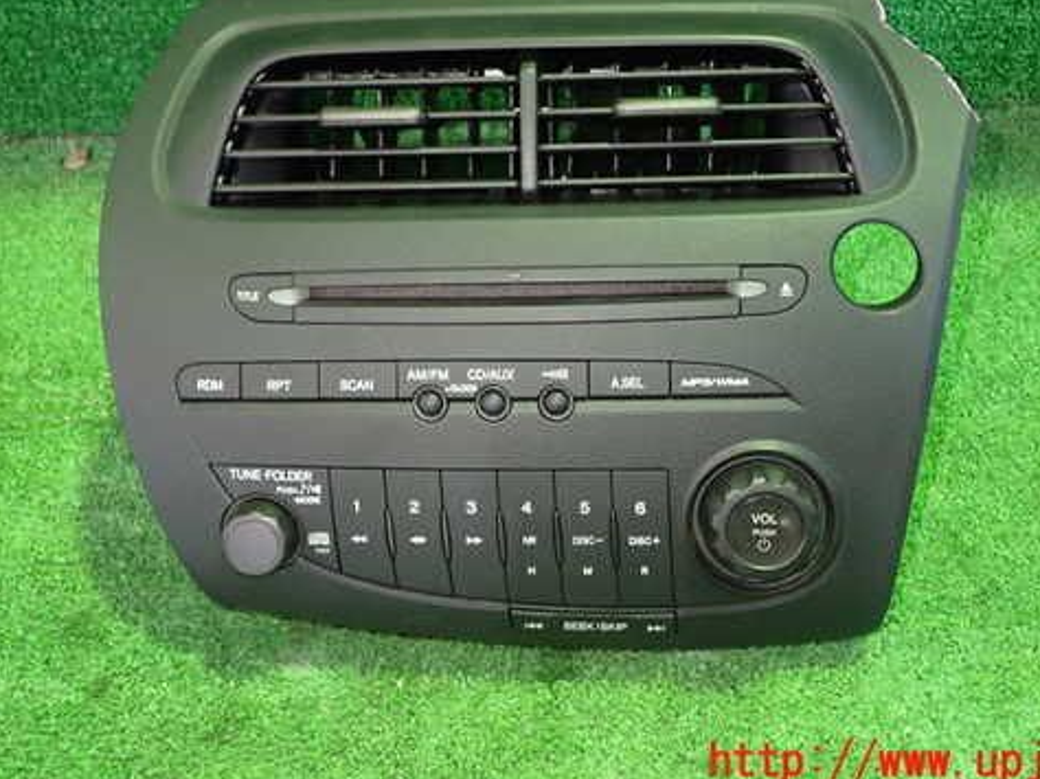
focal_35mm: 38
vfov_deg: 37.5
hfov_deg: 49.0
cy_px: 296
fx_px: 1141
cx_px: 546
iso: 800
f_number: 2.3
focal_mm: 5.4
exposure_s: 1/25
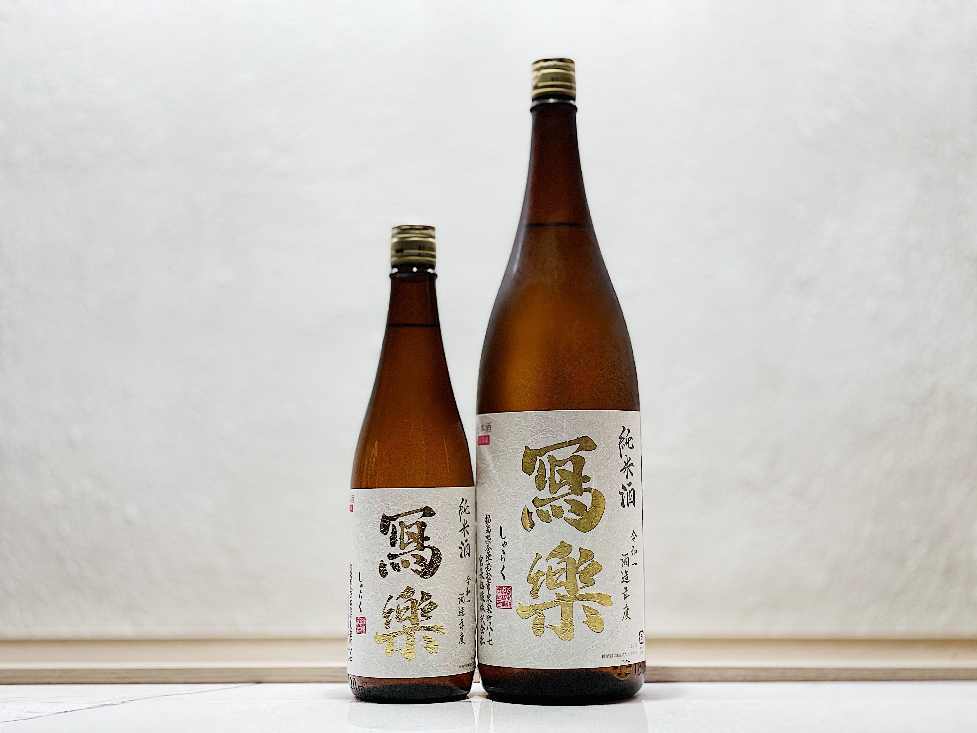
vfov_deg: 28.0
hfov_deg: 36.8
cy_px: 366
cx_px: 488
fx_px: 1468
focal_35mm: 52
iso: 80
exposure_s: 1/100
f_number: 2
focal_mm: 6
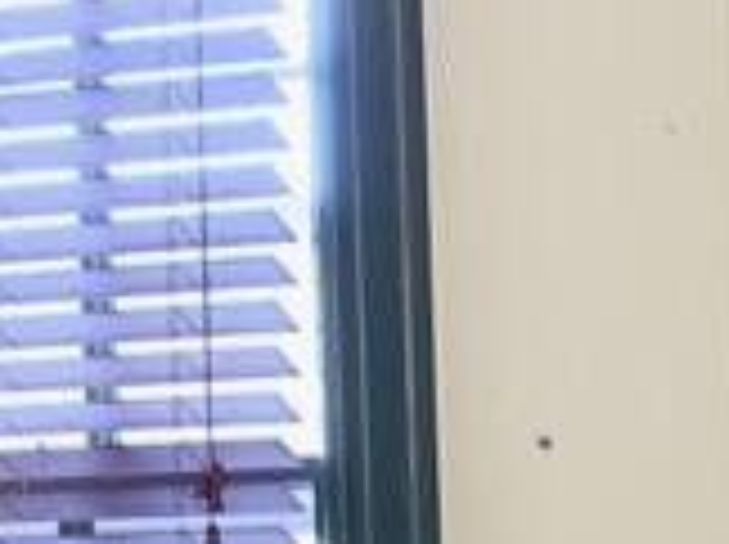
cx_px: 1426
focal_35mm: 152
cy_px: 818
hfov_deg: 11.7
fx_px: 3196
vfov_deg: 9.5
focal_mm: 6.86
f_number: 1.78
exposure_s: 1/60
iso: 200
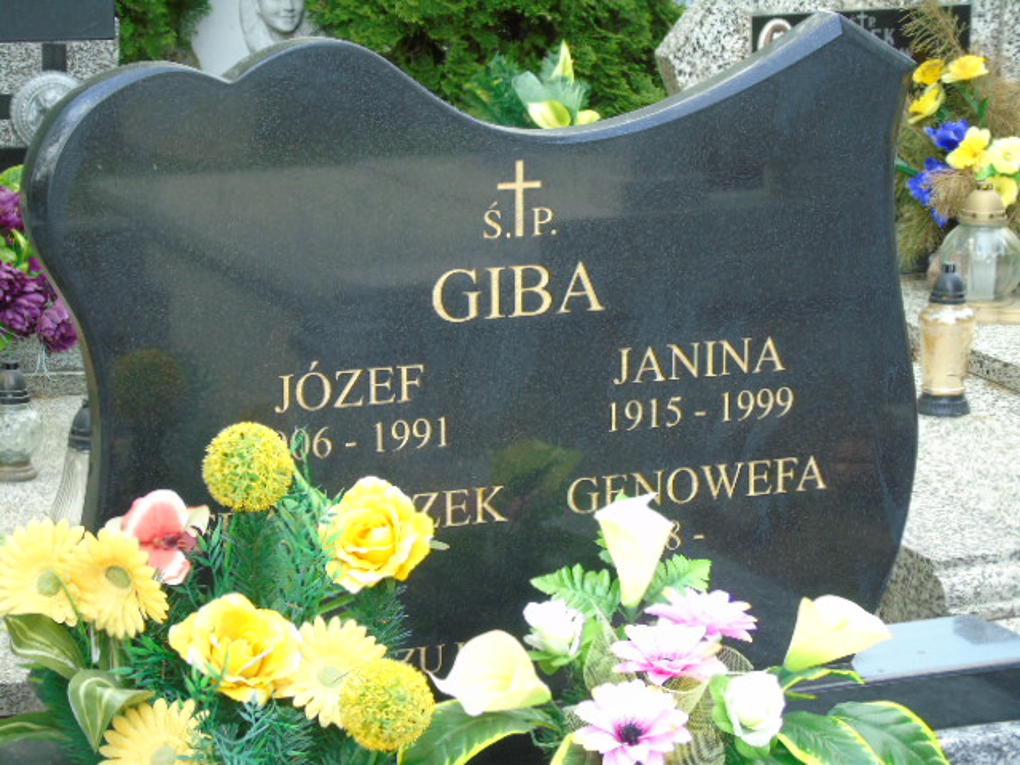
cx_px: 510
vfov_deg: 15.7
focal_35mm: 94
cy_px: 382
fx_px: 2770
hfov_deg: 20.9
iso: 80
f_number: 4.3
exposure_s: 1/60
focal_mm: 17
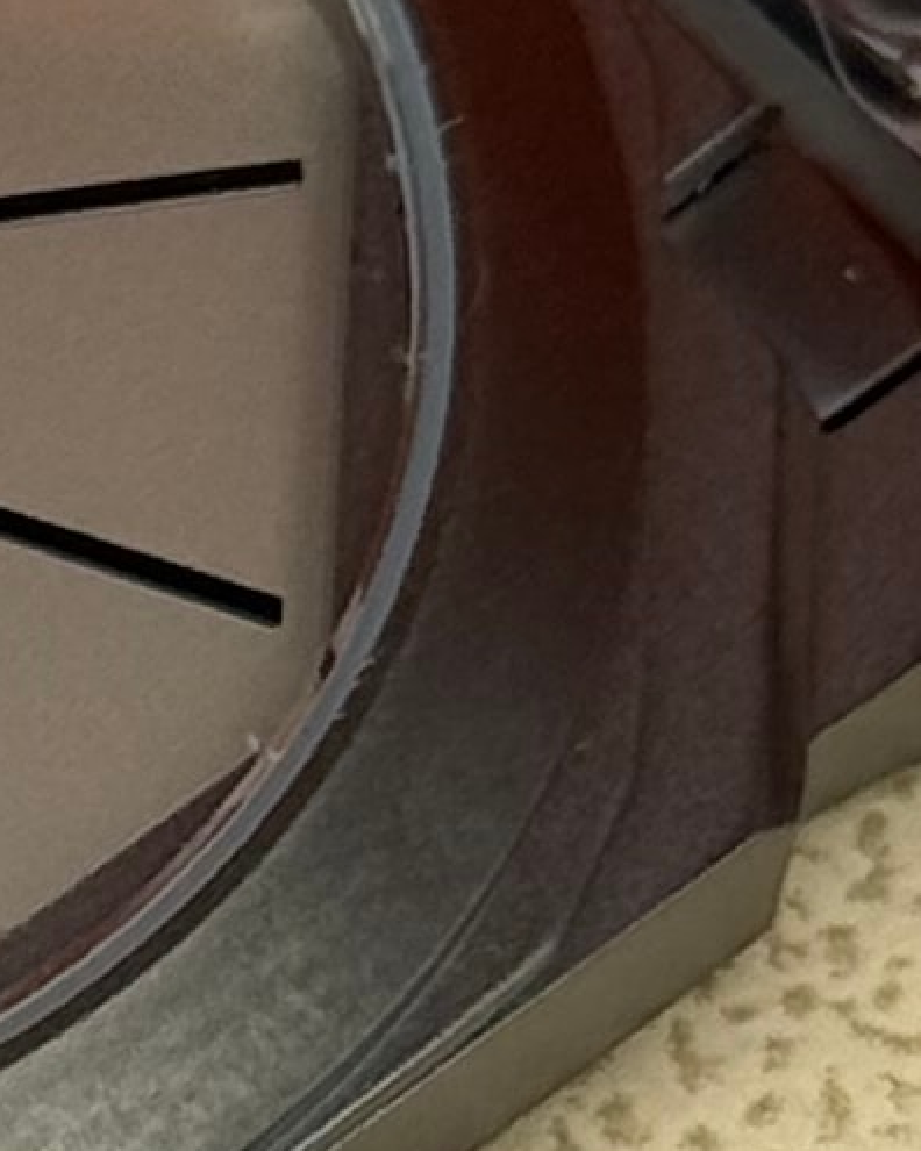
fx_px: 13016
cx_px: -995
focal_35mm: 382
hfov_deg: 4.0
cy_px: 772
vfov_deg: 5.1
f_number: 1.78
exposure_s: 1/747
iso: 64
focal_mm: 6.76
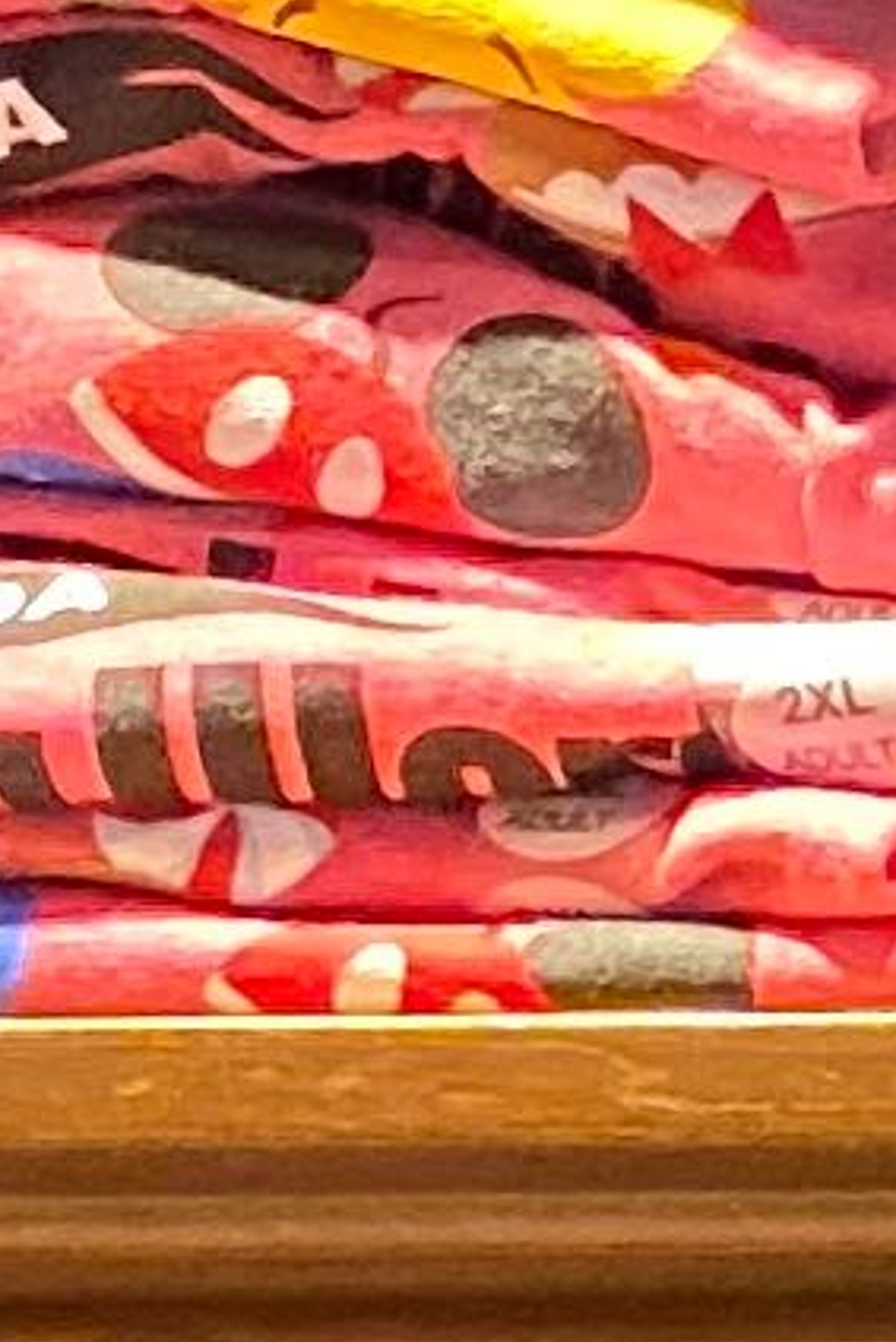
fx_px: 9586
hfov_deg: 4.6
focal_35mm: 257
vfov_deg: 7.6
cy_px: 2934
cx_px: 4474
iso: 500
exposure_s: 1/30
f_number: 1.8
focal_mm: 4.25
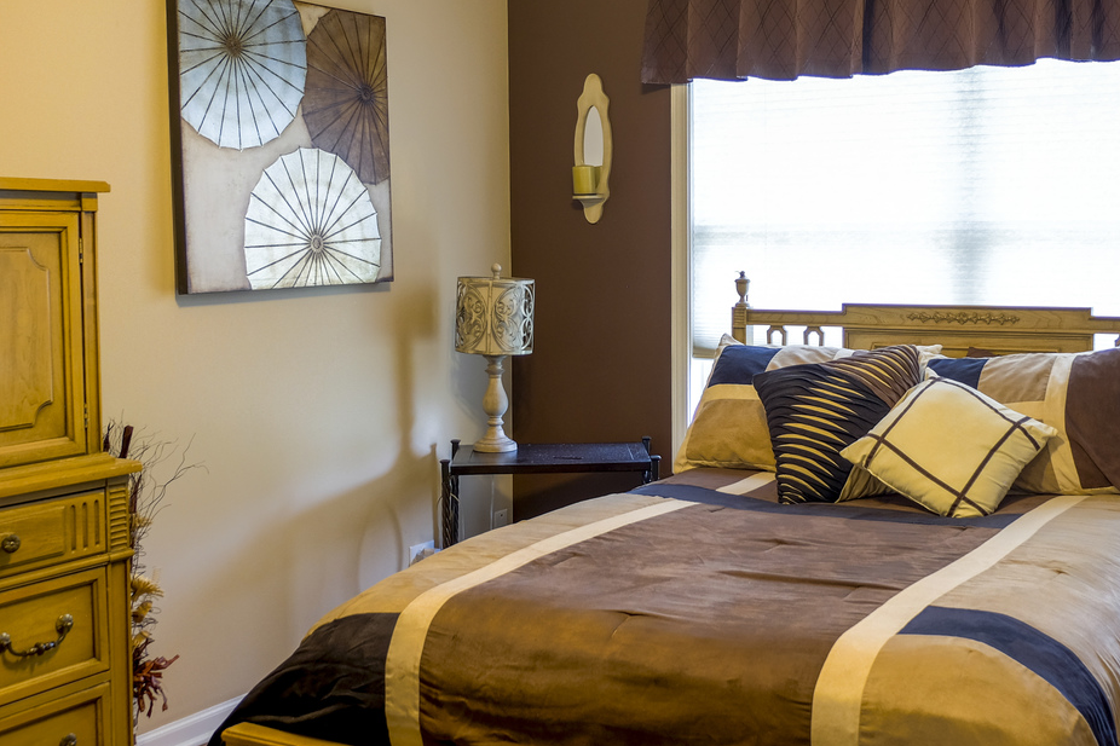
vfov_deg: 31.8
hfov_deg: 45.8
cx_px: 737
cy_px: 293
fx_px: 1306
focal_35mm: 42
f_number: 3.5
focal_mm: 16
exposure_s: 1/25
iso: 250
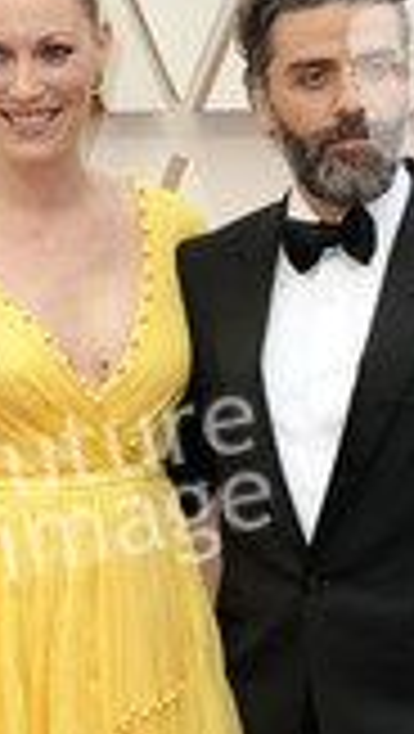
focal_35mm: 149
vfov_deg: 14.2
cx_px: 173
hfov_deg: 8.2
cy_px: 729
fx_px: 2900
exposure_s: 1/200
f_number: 7.1
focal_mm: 58
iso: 800
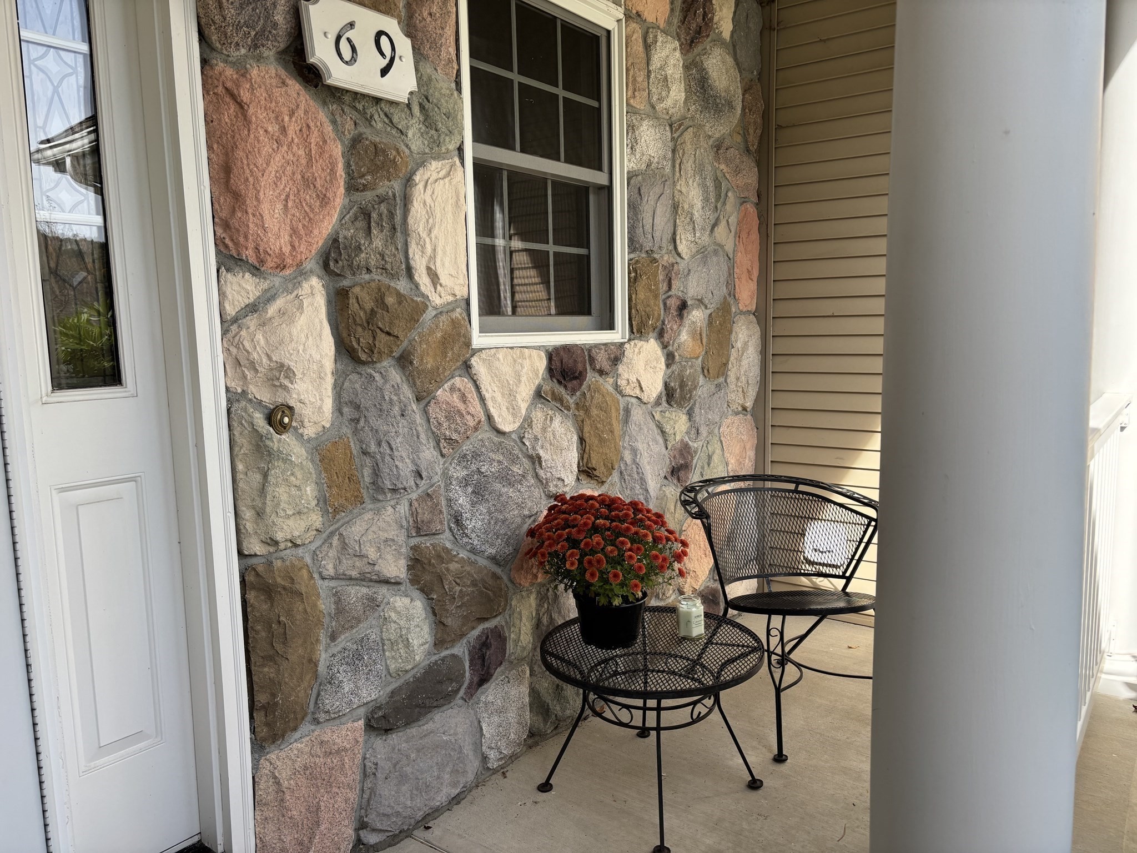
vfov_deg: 53.1
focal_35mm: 26
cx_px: 568
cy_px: 426
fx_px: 854
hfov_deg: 67.3
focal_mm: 5.96
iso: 50
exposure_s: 1/684
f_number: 1.6
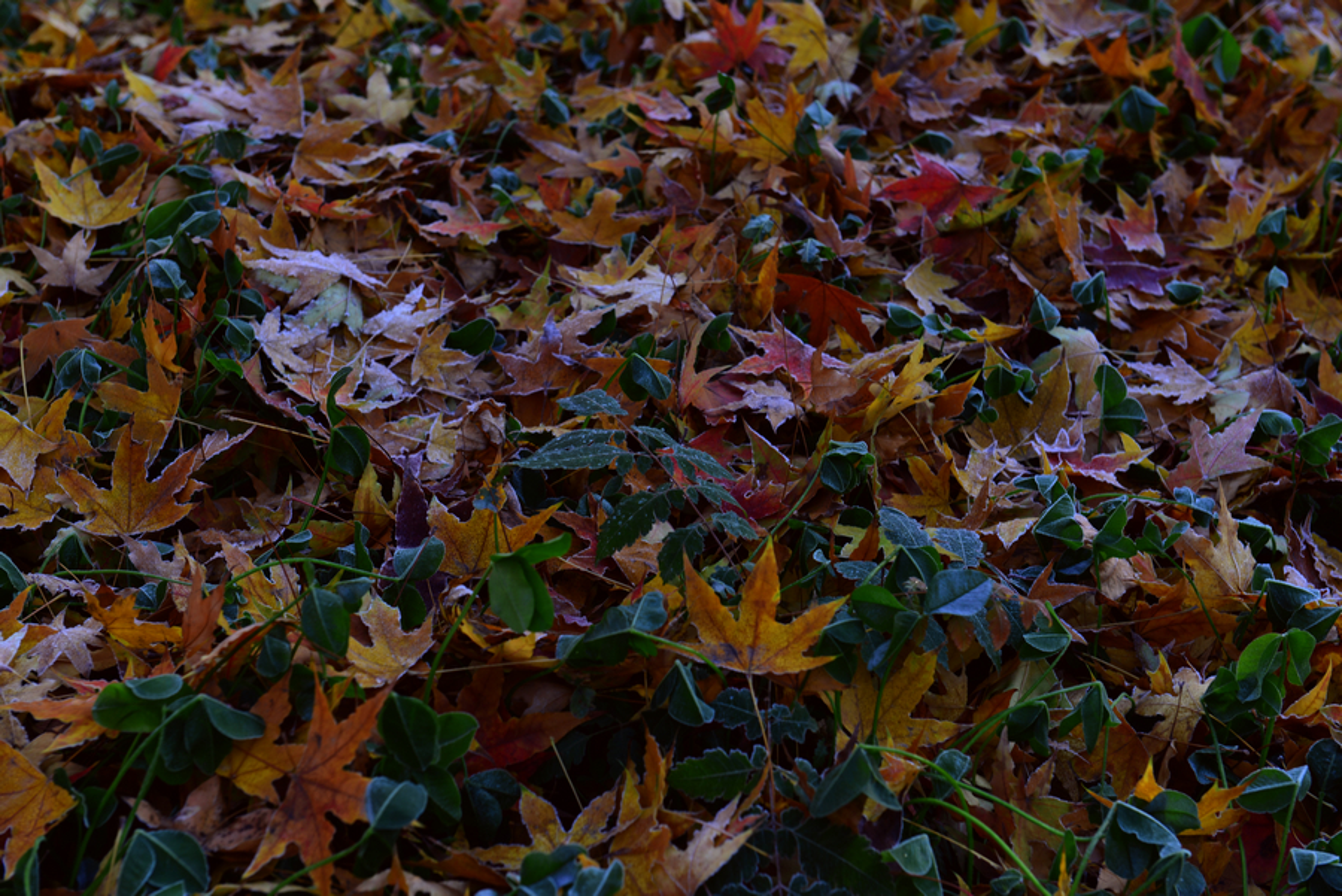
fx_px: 2611
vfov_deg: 19.5
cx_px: 671
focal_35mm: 70
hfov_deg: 28.8
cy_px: 448
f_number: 7.1
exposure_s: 1/50
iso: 100
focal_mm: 70
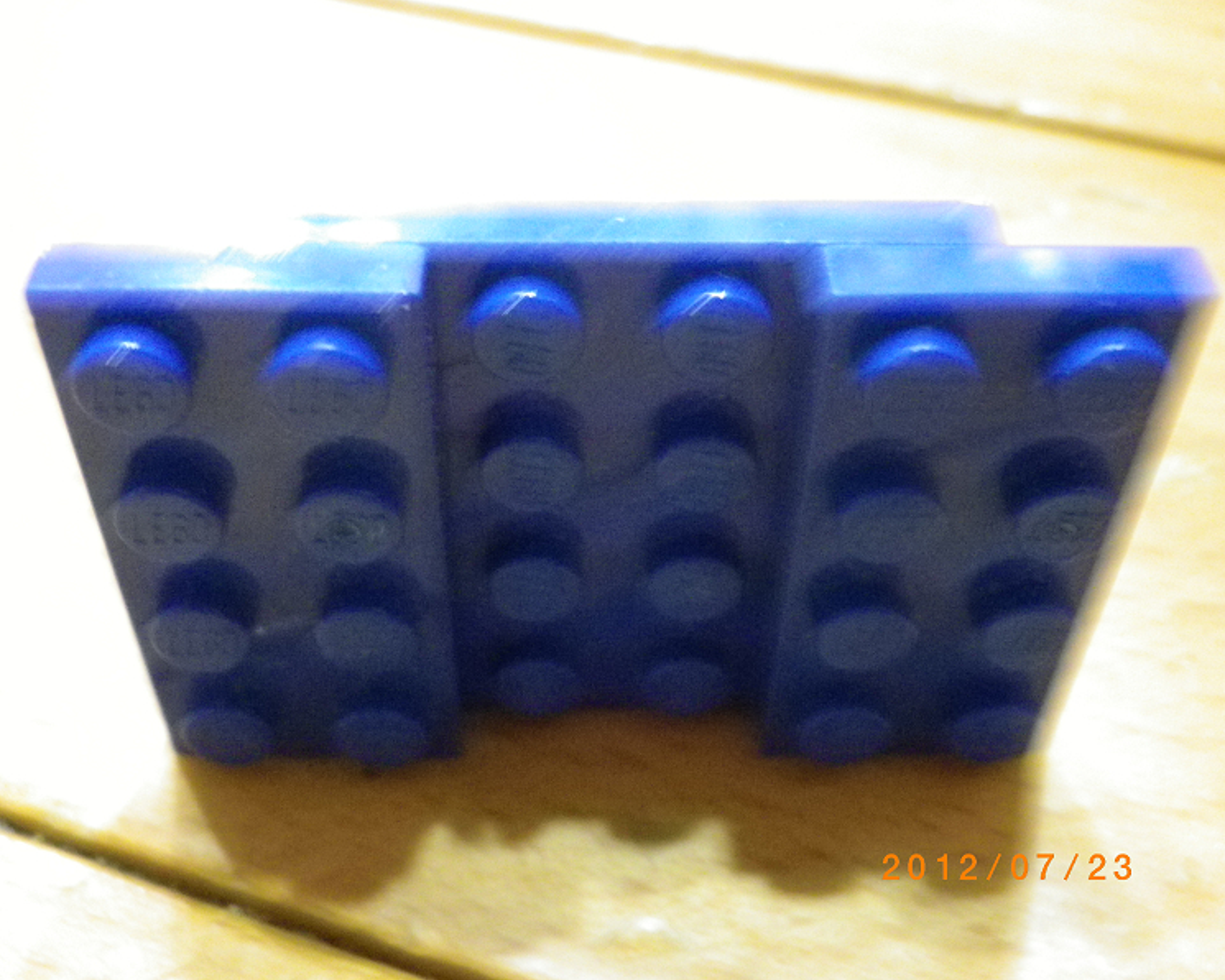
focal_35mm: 43
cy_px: 488
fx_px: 1559
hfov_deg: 42.9
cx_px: 602
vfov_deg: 34.9
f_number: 3.9
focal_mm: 7.3
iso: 800
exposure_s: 1/4
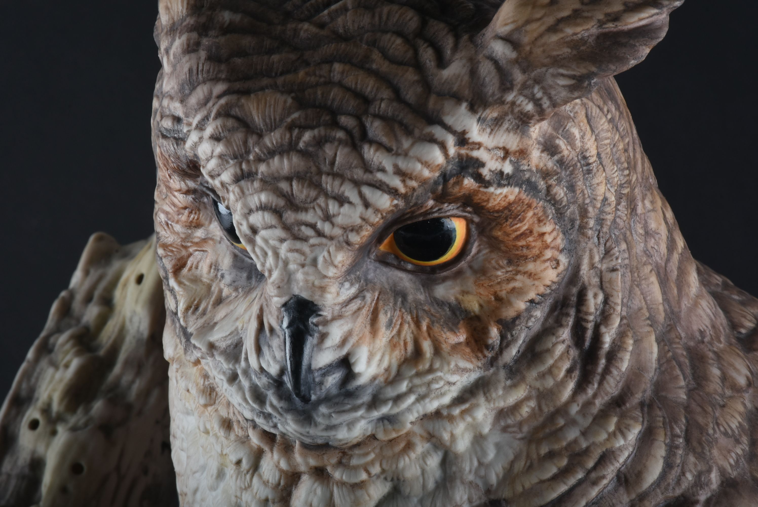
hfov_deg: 9.8
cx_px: 379
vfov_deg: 6.6
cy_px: 254
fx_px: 4425
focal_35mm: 210
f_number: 25
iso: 320
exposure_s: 1/250
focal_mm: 140
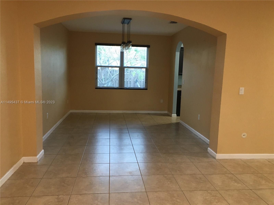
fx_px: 230
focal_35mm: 29
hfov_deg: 61.7
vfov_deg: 48.2
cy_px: 102
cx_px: 137
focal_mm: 4.15
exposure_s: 1/30
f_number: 2.2
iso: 160
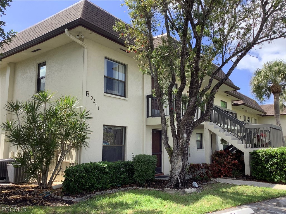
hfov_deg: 58.4
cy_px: 107
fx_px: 256
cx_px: 143
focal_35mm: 31
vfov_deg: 45.4
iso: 25
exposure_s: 1/452
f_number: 2.4
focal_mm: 3.3
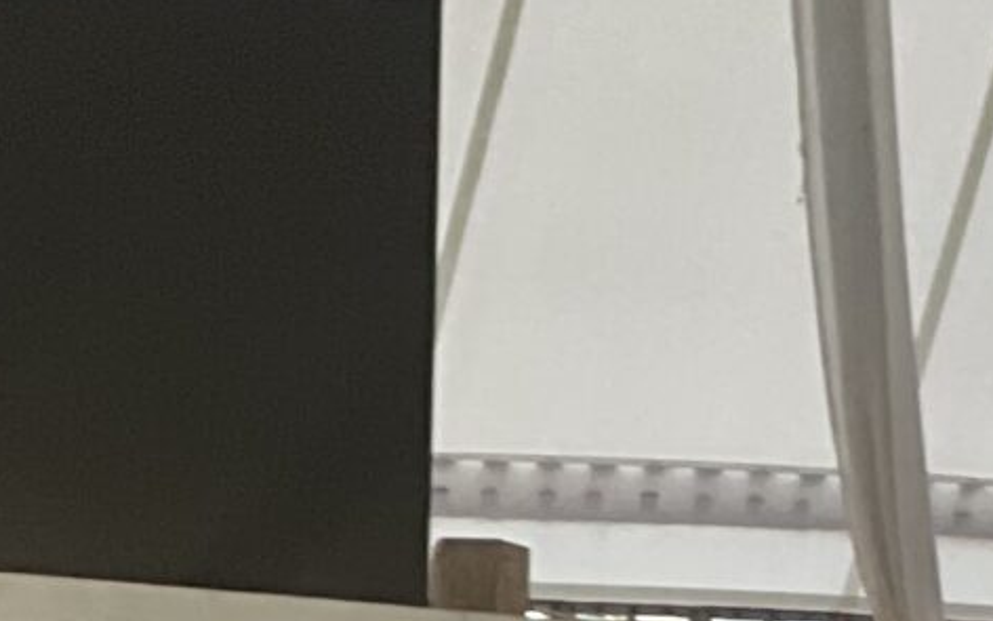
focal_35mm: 443
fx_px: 11989
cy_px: 589
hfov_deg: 4.7
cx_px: 1860
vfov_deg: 3.0
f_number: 2.8
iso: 100
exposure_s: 1/33
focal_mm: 9
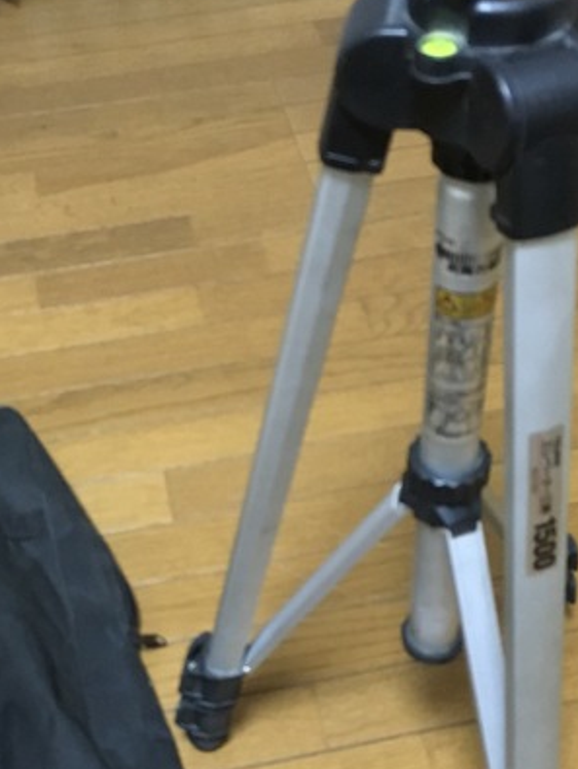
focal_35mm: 55
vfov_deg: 34.6
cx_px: 293
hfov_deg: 26.6
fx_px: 1223
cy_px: 516
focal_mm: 4.15
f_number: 2.2
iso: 250
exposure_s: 1/17
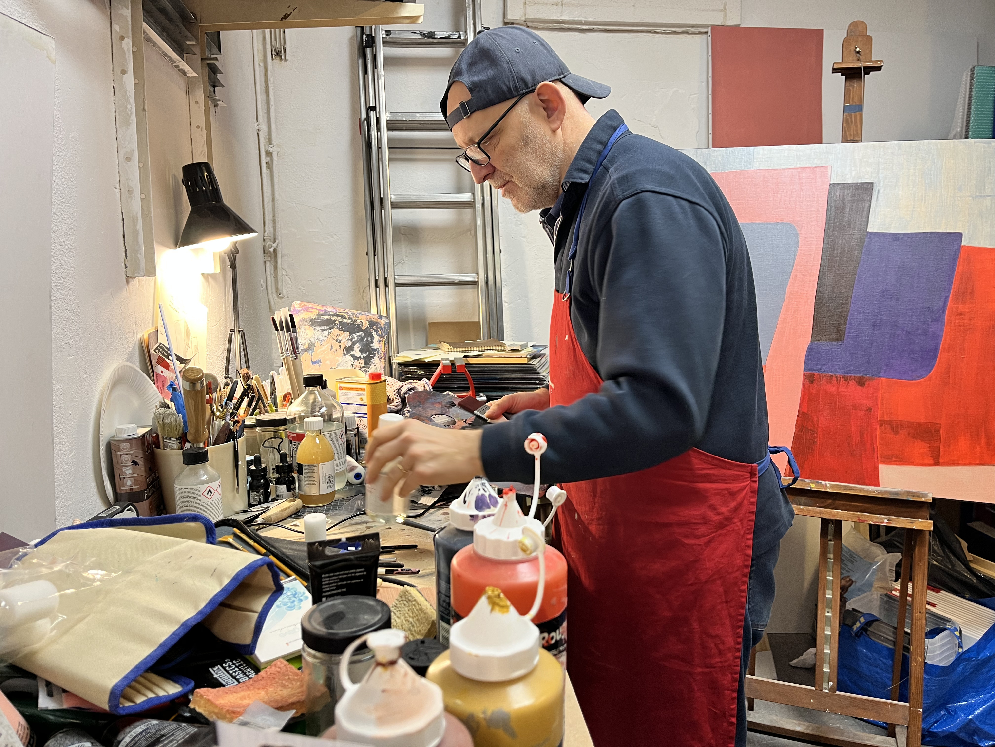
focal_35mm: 26
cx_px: 498
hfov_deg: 67.3
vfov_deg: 53.1
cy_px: 374
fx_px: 747
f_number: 1.6
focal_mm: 5.1
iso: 64
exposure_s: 1/50
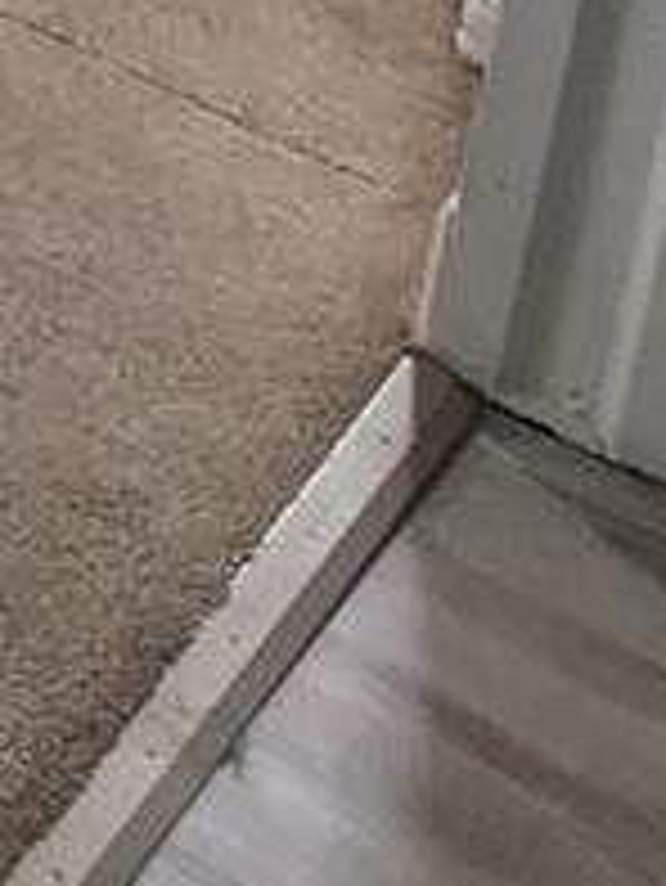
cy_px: -1097
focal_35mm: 109
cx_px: -1834
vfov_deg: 13.9
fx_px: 2793
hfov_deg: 8.5
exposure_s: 1/33.3
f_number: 2.2
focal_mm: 1.83
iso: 54
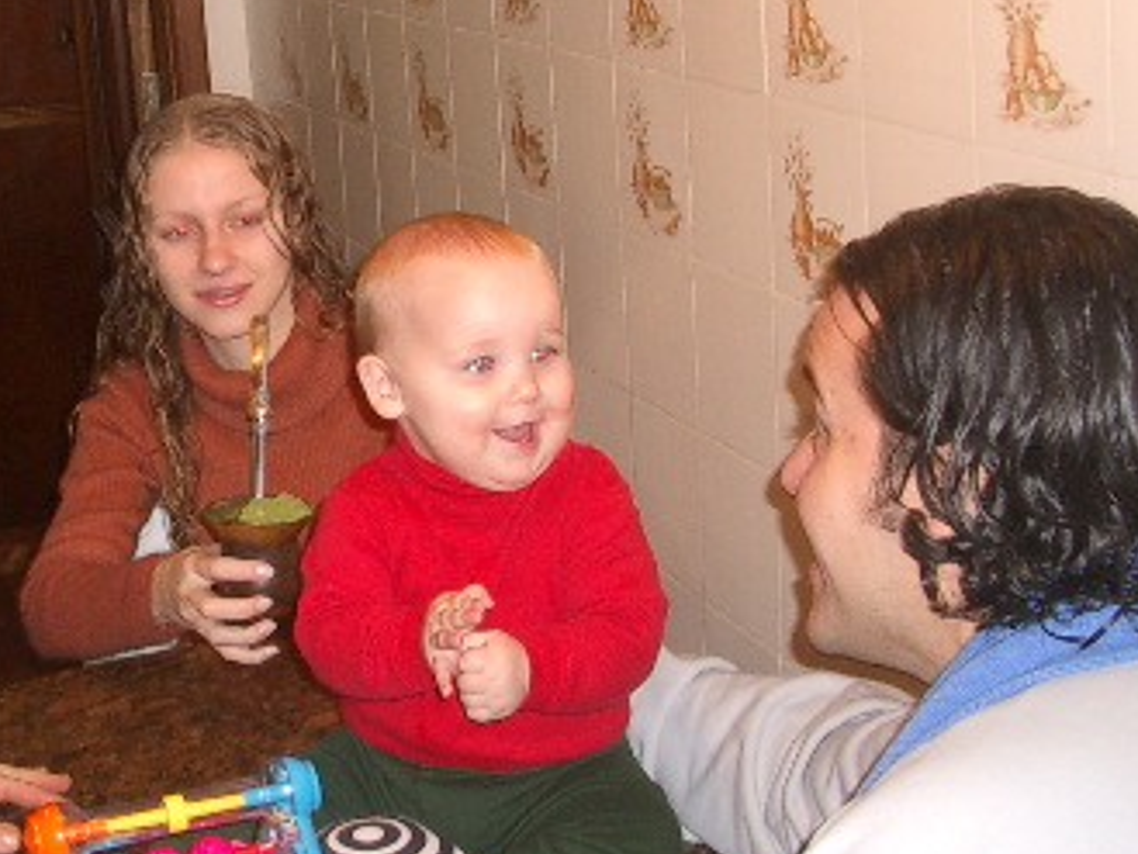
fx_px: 2236
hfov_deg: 27.8
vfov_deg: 21.6
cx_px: 180
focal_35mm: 68
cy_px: 346
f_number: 2.6
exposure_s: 1/40
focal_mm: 5.8
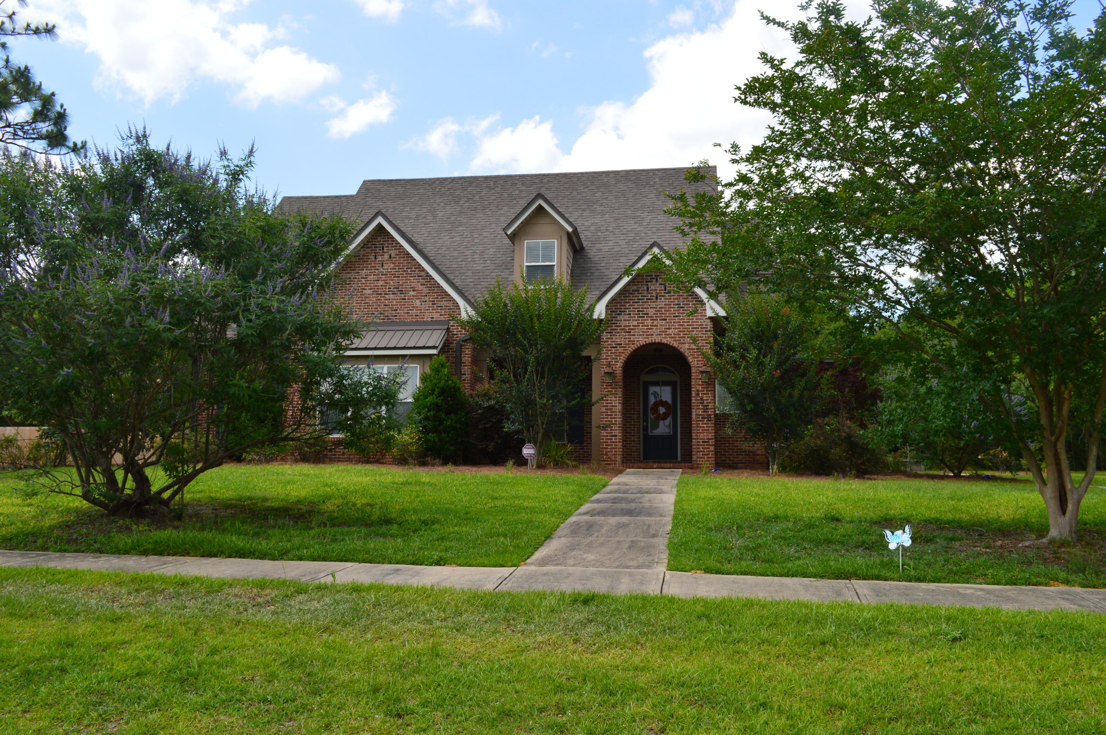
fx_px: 921
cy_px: 368
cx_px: 553
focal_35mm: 30
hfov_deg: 62.0
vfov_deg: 43.5
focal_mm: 20
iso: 400
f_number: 11
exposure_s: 1/400
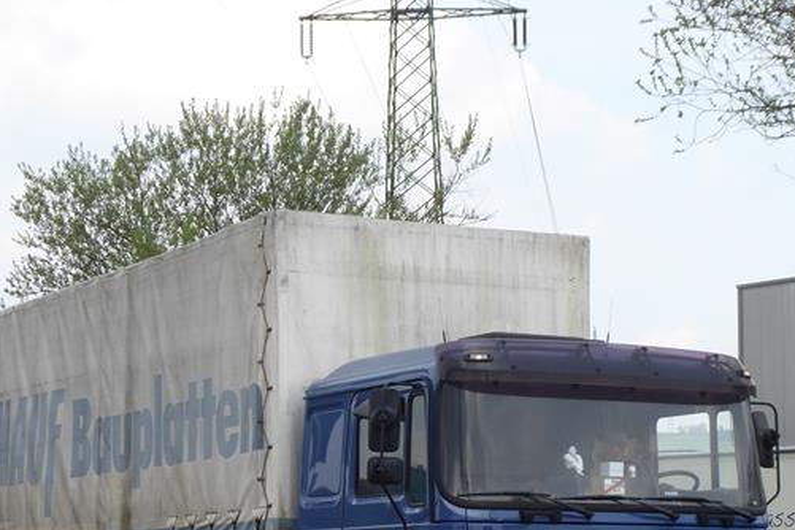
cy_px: 460
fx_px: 1833
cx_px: 303
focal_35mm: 83
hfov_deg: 24.4
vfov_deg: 16.3
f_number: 4.1
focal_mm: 9
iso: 100
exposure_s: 1/400
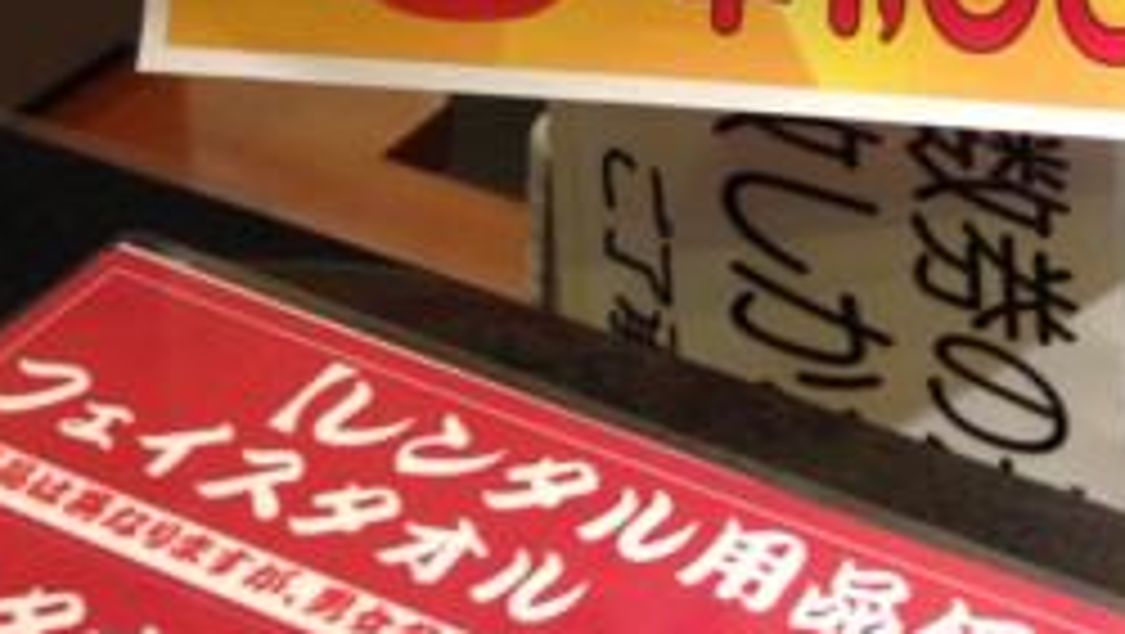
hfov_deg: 22.8
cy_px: -337
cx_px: 891
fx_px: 2746
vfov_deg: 12.5
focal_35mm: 92
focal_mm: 4.13
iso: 64
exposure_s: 1/30
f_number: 2.4
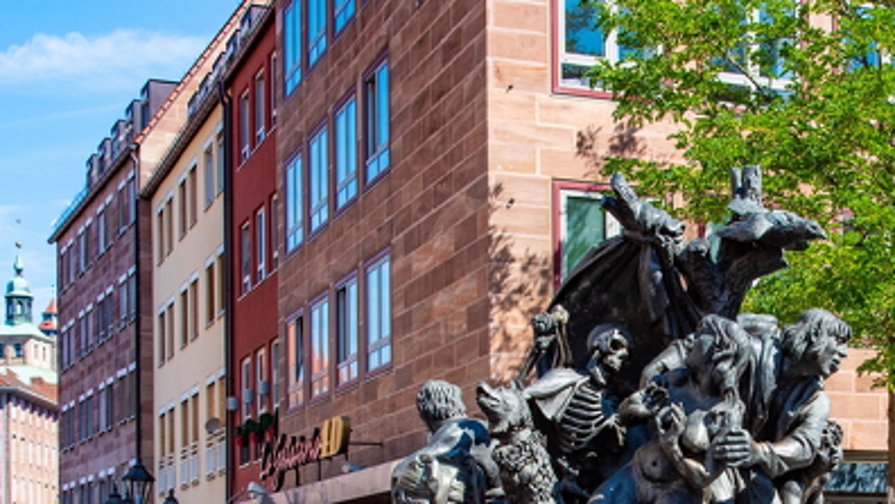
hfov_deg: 30.8
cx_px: 689
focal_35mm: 67
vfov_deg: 17.6
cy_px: 504
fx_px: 1590
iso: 200
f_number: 9
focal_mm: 32
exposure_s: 1/320
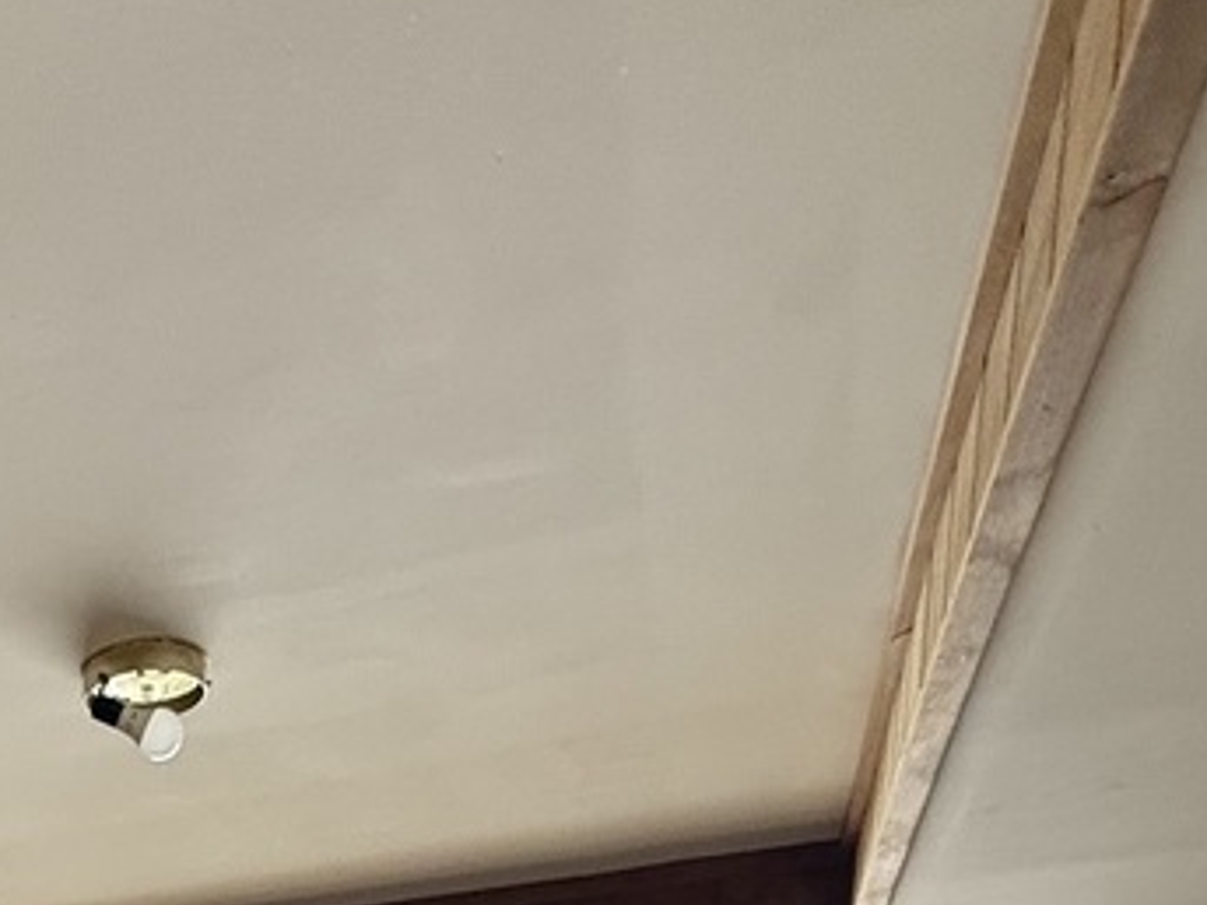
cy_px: 1540
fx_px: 1534
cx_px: -112
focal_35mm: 44
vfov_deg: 22.6
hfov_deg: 36.5
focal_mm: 2.22
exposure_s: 1/60
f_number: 2.2
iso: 500
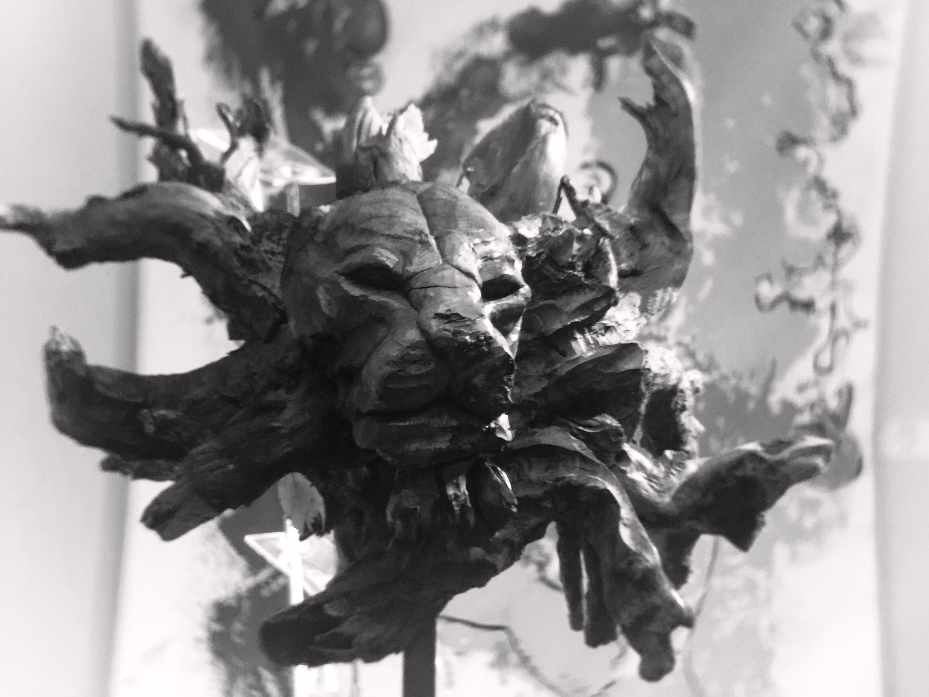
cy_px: 348
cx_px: 464
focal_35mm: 29
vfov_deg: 48.2
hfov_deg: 61.7
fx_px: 778
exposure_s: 1/8
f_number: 2.2
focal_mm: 4.15
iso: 125
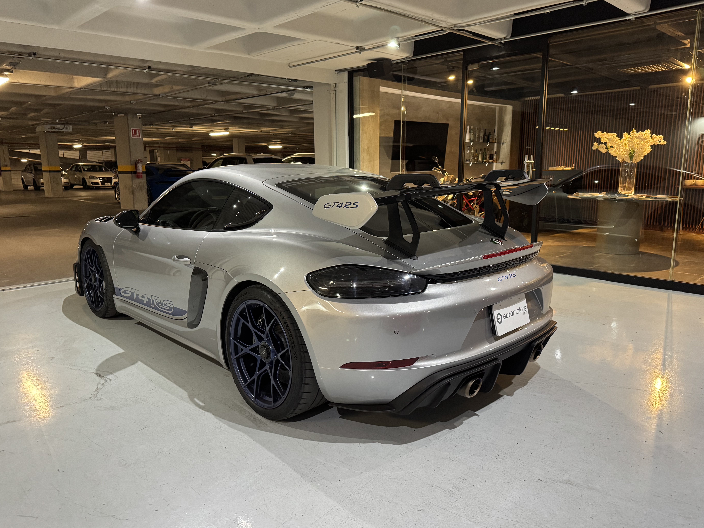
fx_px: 508
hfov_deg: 69.4
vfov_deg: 54.9
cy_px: 263
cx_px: 353
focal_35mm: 25
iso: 500
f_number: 1.78
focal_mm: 6.76
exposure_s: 1/60
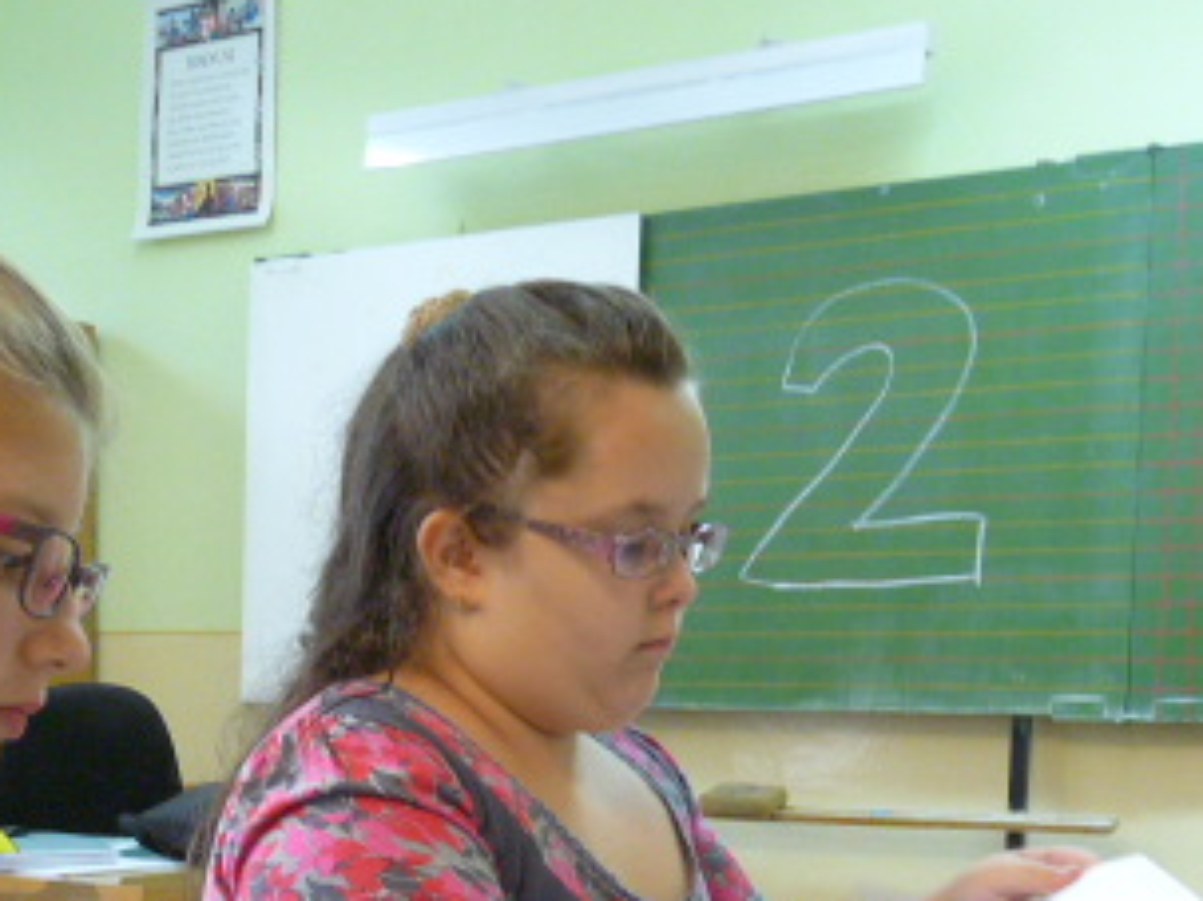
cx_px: 449
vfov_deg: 24.5
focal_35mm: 57
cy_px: 897
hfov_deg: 33.6
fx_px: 1980
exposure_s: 1/20
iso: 400
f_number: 2.8
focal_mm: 4.8
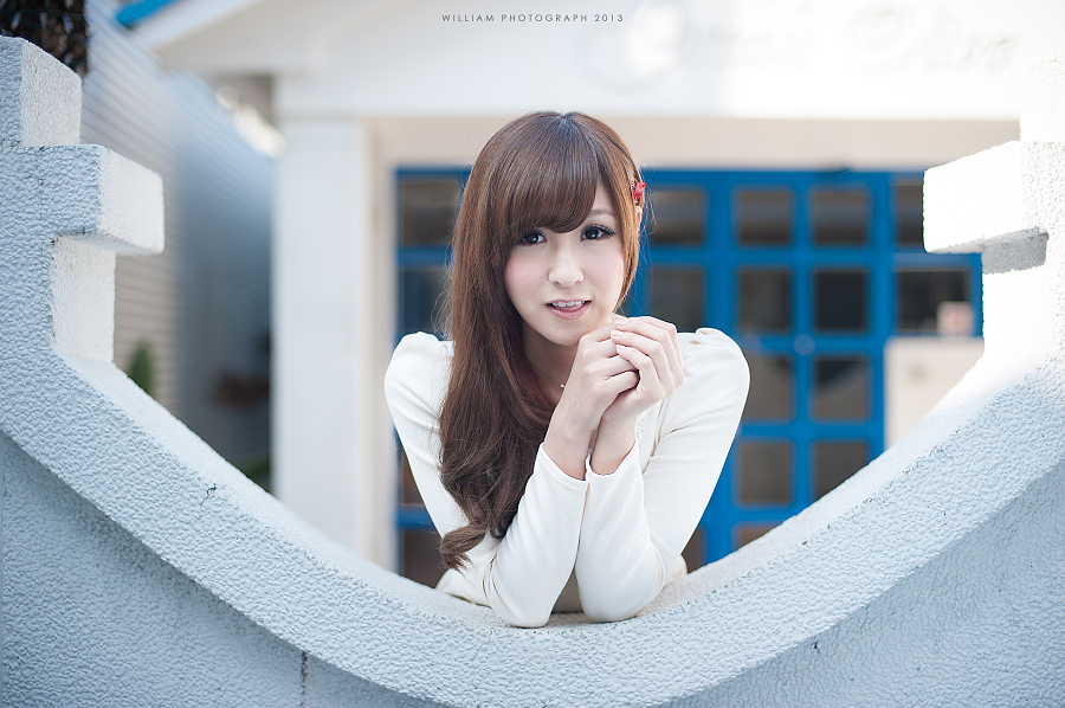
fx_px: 1478
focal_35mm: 50
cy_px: 354
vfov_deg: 26.9
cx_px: 532
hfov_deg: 39.6
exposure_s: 1/1600
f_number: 2
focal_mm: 50
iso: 100
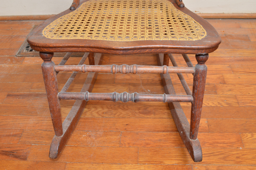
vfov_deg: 35.4
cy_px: 85
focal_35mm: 38
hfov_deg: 51.3
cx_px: 128
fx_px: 266
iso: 400
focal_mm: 25
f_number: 7.1
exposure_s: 1/60
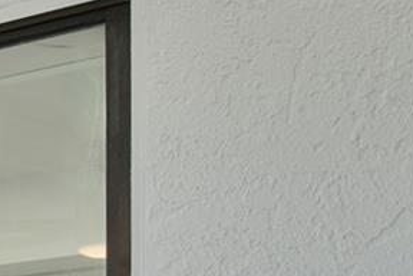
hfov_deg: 15.4
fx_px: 1147
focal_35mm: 100
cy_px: 525
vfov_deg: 12.3
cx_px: -462
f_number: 8
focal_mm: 12
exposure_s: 1/3
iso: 100
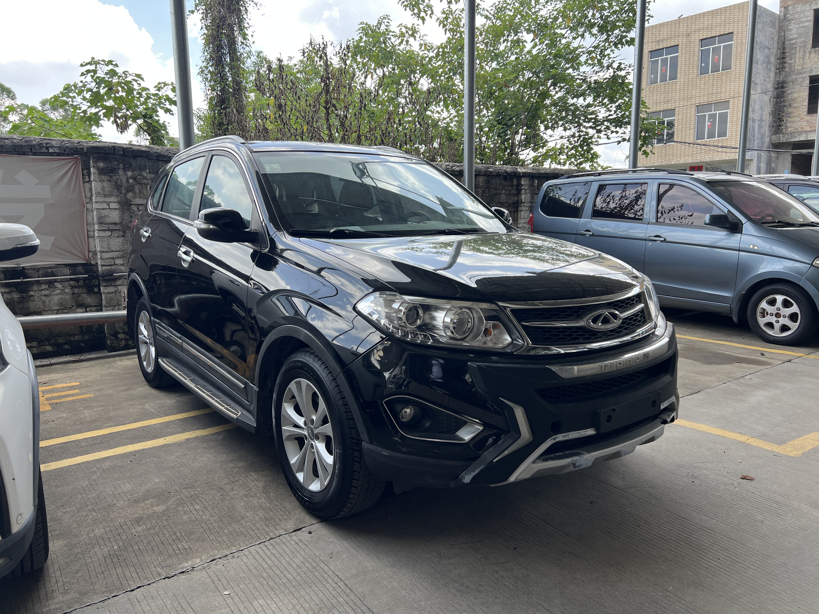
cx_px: 410
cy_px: 307
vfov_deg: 53.1
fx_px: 615
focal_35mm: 26
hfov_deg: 67.3
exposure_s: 1/709
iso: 50
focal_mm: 5.7
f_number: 1.5
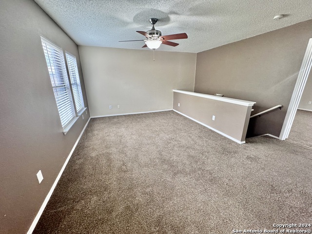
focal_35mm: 14
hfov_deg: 102.1
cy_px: 117
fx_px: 126
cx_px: 156
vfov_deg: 85.7
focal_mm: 2.22
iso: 250
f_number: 2.2
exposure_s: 1/60
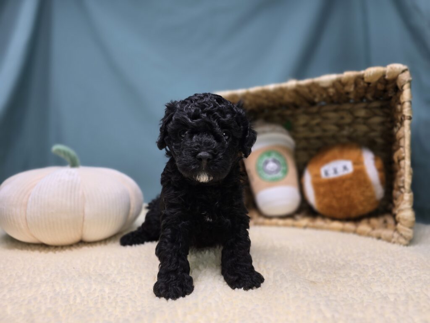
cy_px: 162
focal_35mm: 23
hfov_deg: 73.9
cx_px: 215
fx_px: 286
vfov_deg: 58.9
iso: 40
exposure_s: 1/67
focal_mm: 6.3
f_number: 1.7
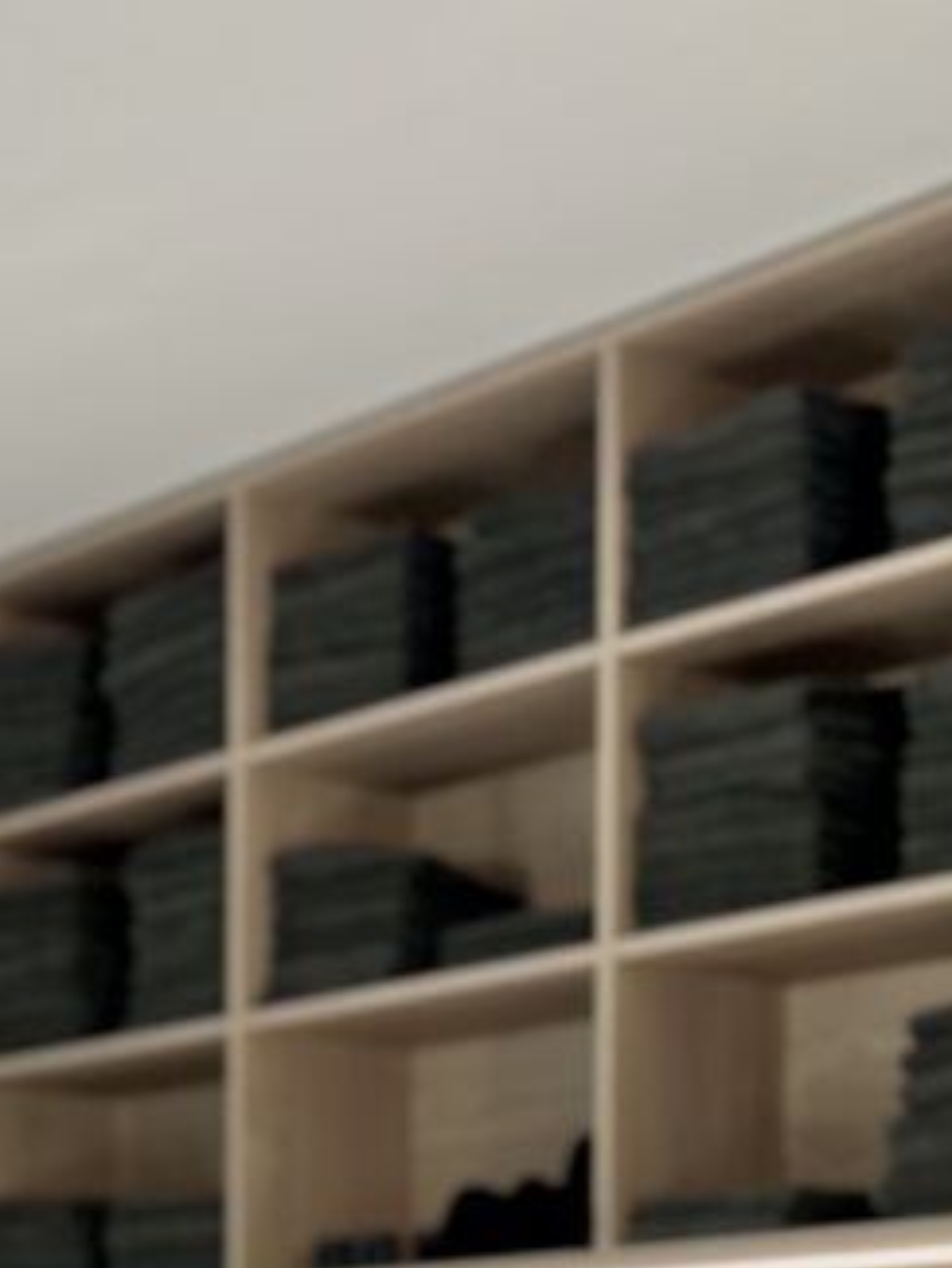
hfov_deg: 17.8
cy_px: 1553
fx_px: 3005
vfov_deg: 21.9
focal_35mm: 82
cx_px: 125
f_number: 1.5
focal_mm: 5.7
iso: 100
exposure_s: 1/100
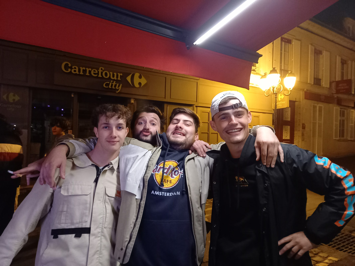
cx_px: 178
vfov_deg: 54.9
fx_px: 256
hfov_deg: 69.4
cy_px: 133
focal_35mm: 25
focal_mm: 4.6
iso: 800
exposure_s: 1/25
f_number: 2
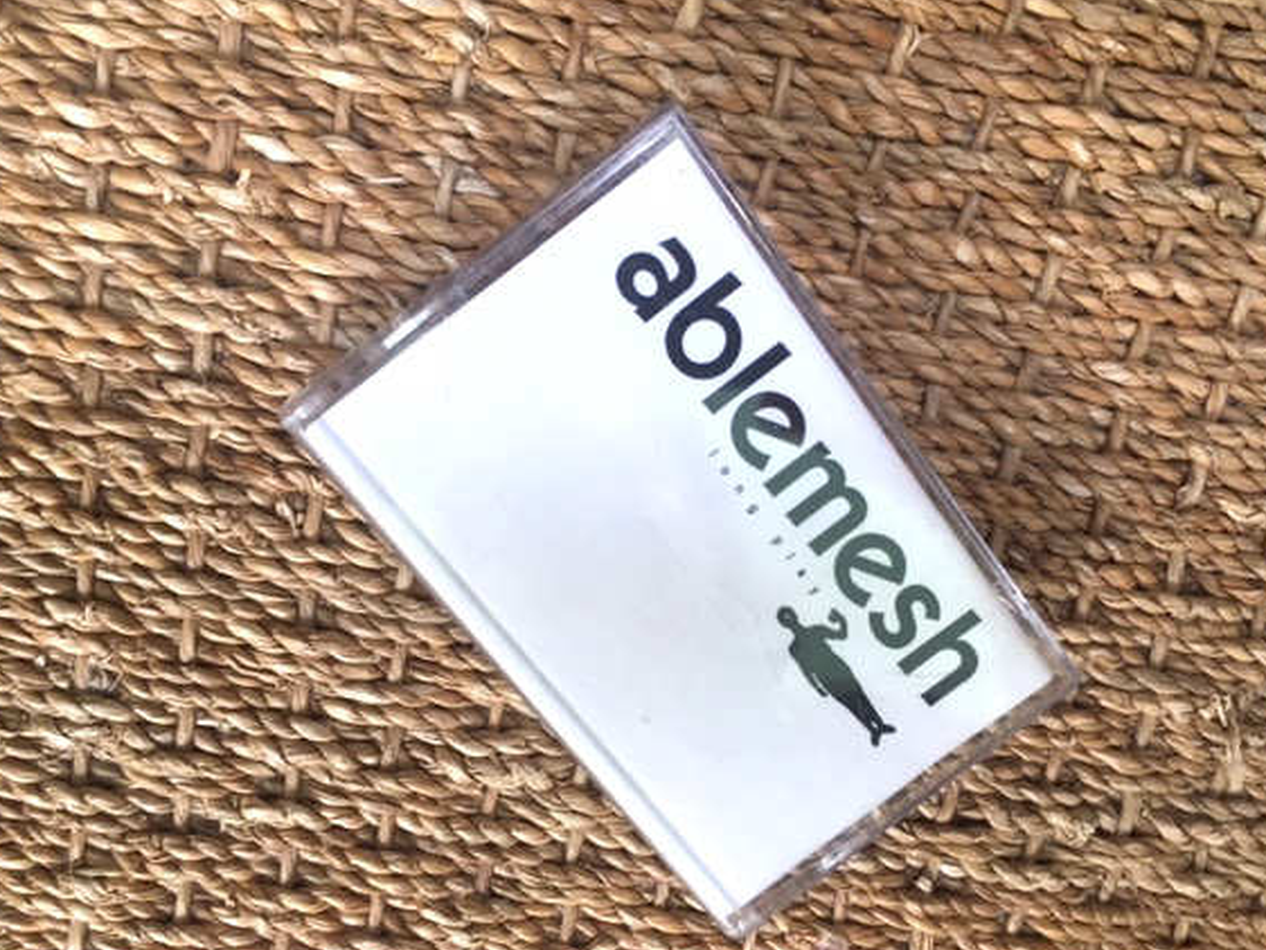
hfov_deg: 55.3
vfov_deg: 42.9
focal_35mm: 33
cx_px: 633
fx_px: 1207
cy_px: 511
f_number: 2.2
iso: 32
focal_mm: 4.2
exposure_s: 1/33
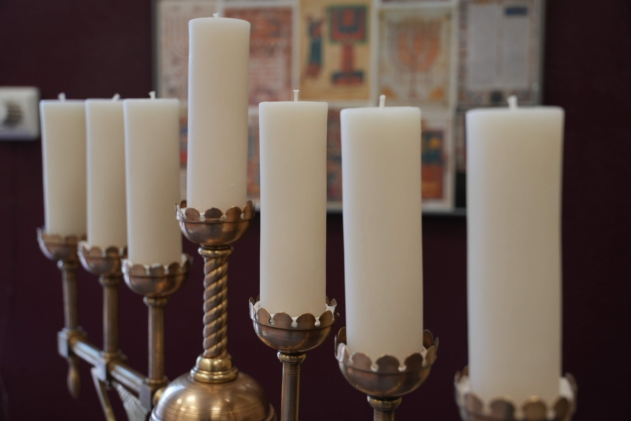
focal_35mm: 44
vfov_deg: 30.6
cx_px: 316
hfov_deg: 44.5
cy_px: 210
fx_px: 772
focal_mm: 44
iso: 800
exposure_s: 1/160
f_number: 4
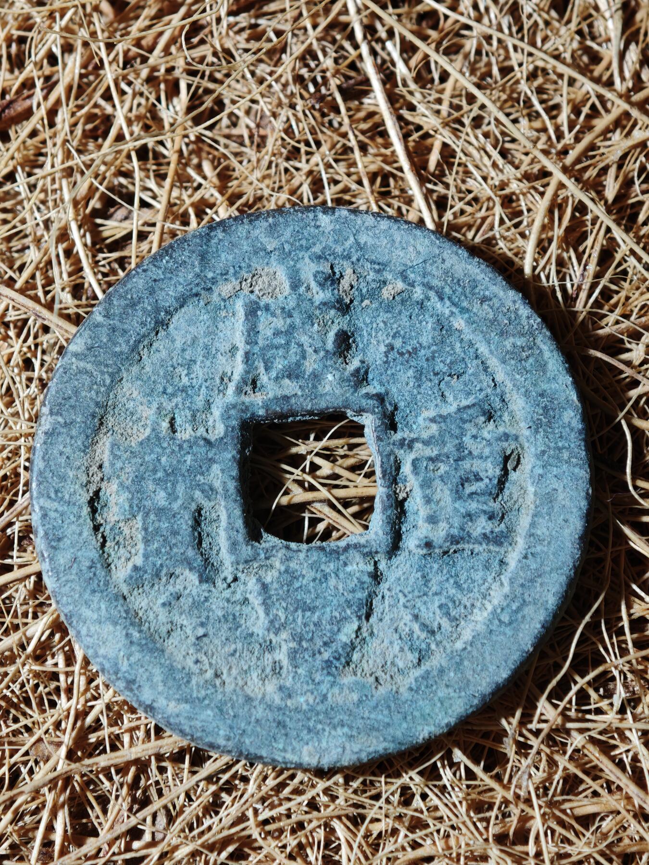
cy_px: 432
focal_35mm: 92
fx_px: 2300
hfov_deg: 16.1
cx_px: 324
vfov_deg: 21.3
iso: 250
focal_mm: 9
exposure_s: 1/100
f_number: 2
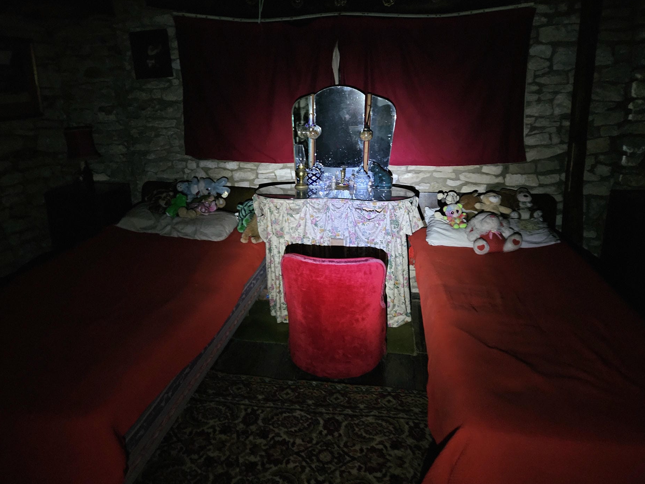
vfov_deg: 54.8
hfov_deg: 69.4
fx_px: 466
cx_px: 310
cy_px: 224
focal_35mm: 25
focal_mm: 5.4
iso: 1600
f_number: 1.8
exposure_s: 1/16.7
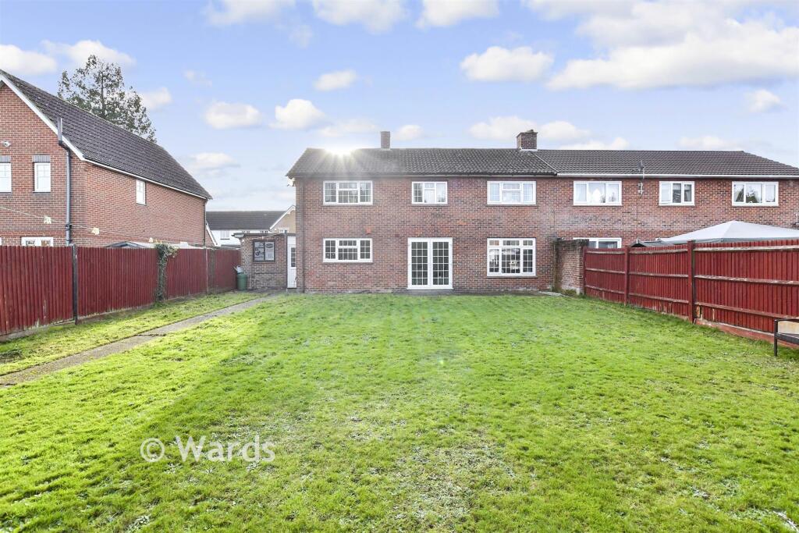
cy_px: 266
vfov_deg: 77.3
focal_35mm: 15
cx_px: 400
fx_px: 333
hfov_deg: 100.4
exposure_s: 1/320
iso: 320
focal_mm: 10
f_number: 8
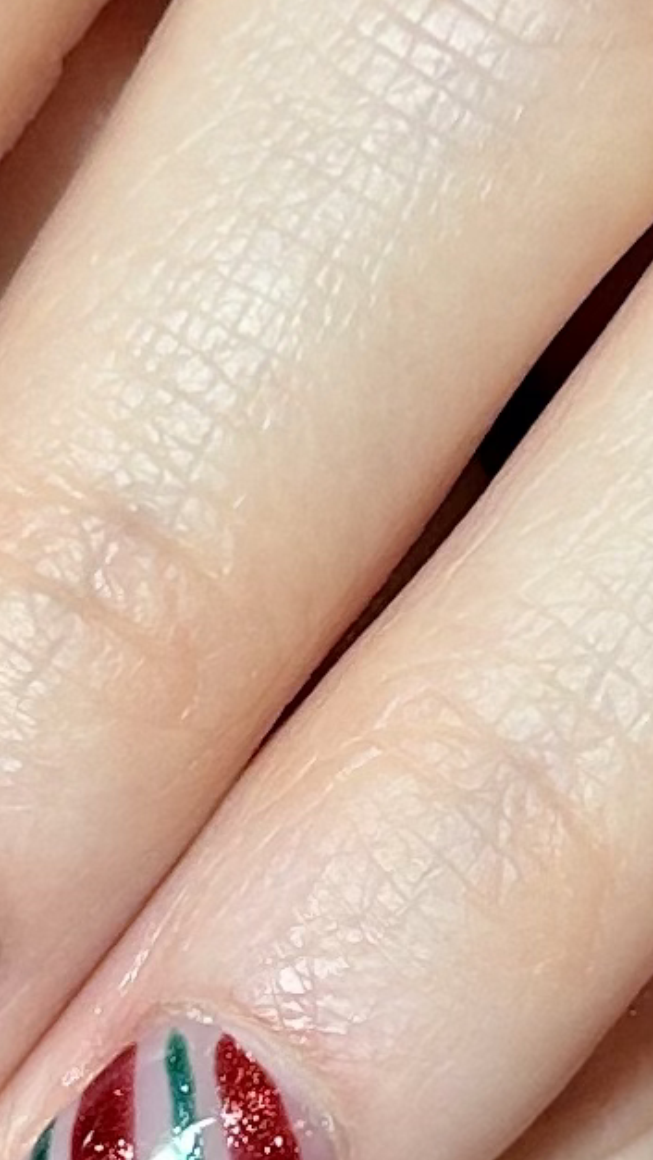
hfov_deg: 11.3
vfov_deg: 19.9
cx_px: 363
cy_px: 850
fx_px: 3291
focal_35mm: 107
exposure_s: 1/60
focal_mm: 5.7
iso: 80
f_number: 1.5
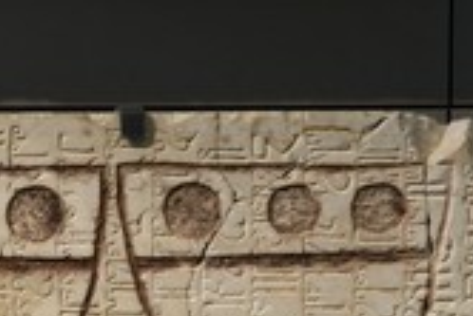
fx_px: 1394
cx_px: -14
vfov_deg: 12.9
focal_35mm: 106
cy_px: 276
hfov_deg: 18.7
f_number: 4.5
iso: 1600
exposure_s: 1/80
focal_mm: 42
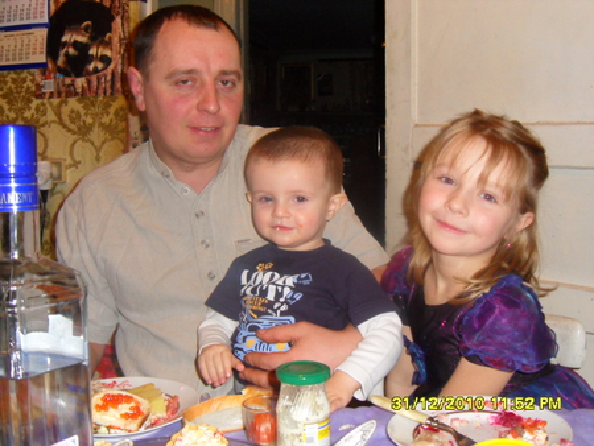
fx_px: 670
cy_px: 223
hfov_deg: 47.8
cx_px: 297
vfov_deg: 36.9
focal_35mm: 39
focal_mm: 7
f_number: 3.7
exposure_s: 1/45
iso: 400
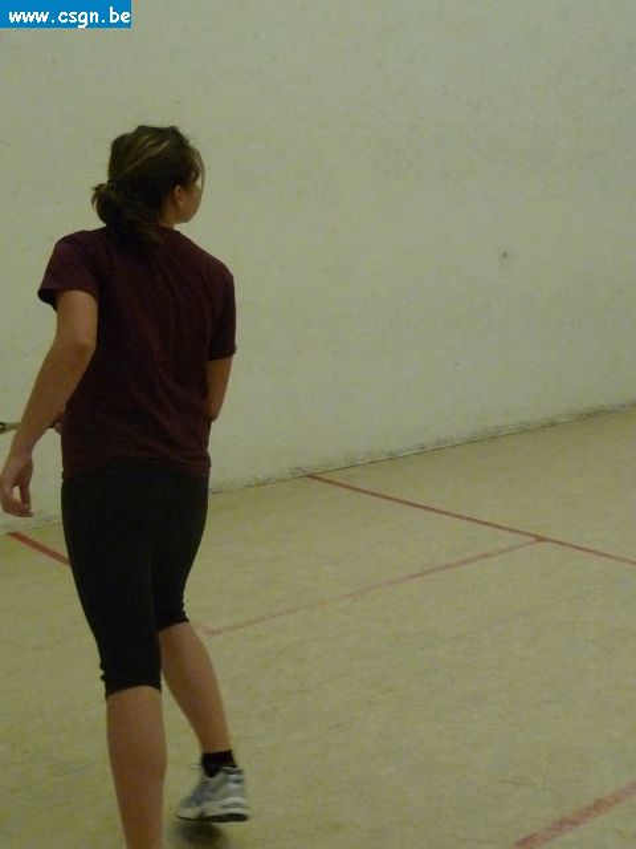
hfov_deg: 29.7
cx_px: 318
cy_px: 424
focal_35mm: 49
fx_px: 1200
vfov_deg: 38.9
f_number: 3.7
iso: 640
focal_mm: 6
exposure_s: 1/125
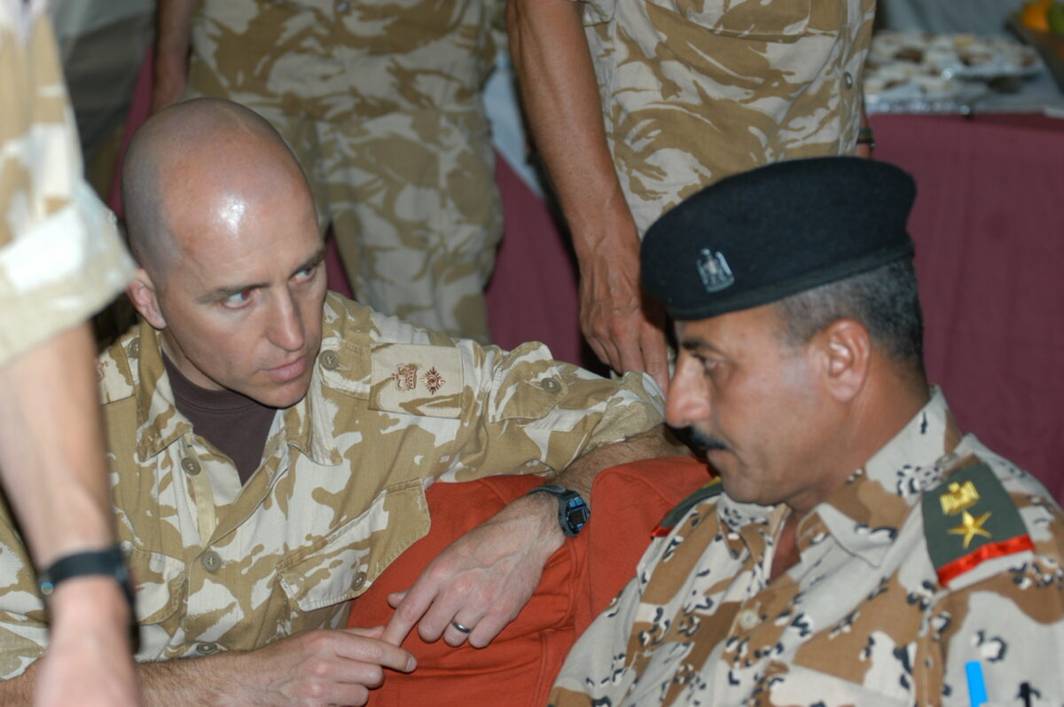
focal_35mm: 105
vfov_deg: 13.0
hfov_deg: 19.5
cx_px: 532
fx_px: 3100
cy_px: 354
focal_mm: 70
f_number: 3.5
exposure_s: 1/125
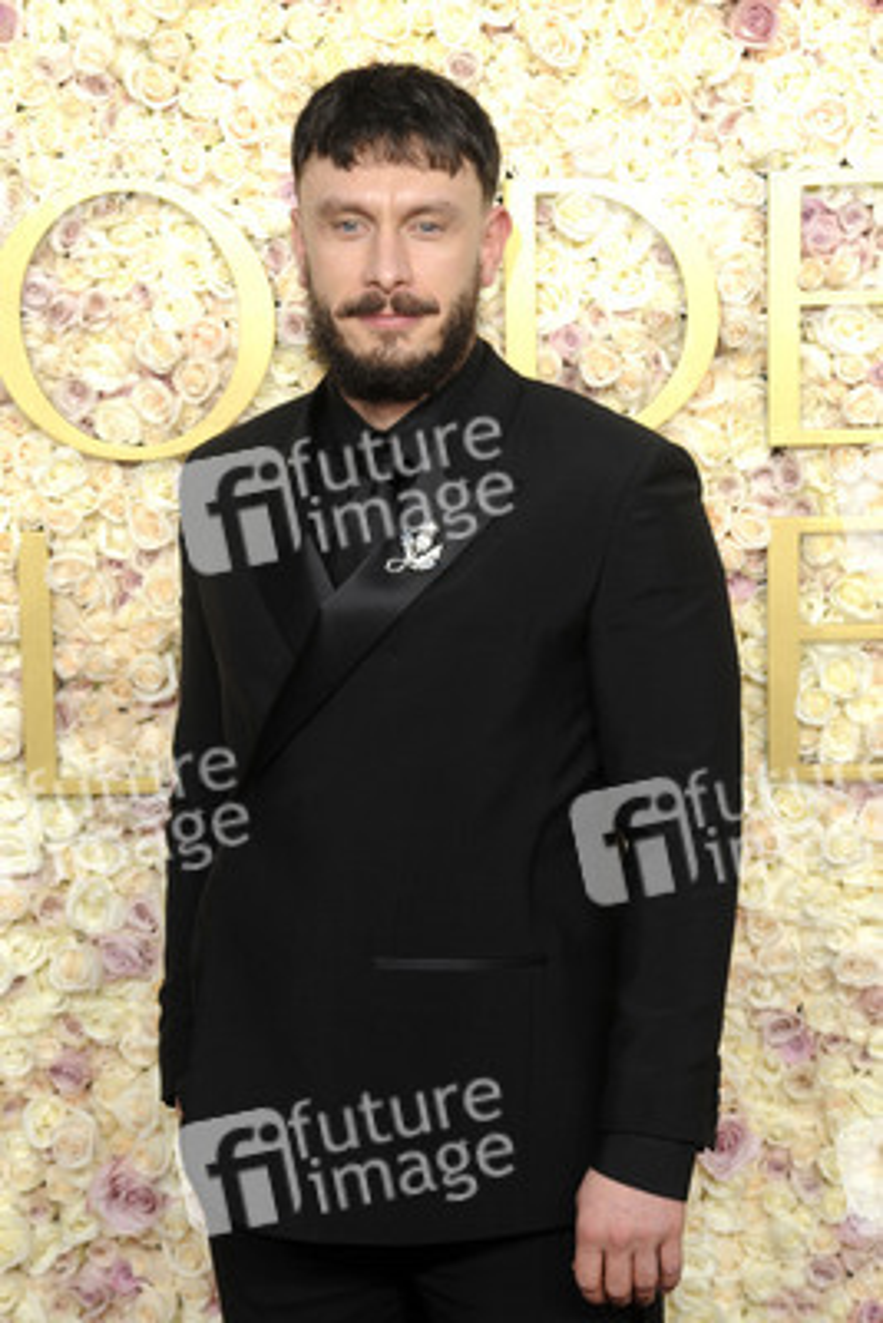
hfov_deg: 13.1
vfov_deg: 19.4
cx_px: 442
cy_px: 662
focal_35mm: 105
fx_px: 3859
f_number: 13
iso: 1000
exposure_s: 1/250
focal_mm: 105
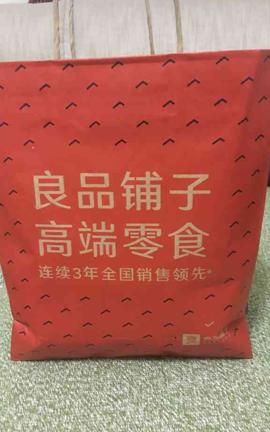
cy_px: 215
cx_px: 138
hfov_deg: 40.6
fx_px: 365
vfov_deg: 61.2
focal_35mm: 31
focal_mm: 4.15
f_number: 2.2
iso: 100
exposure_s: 1/4
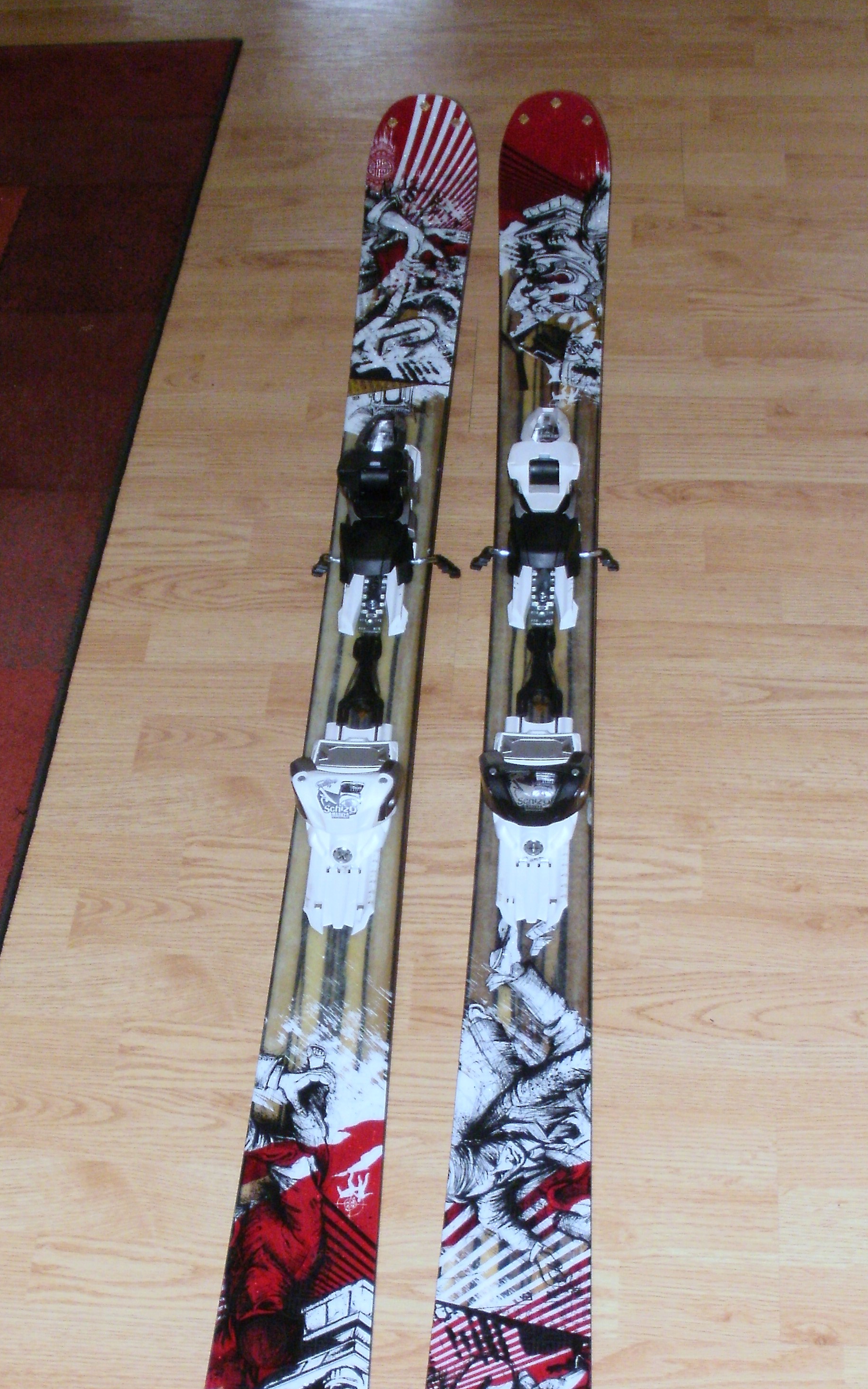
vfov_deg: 38.6
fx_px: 1968
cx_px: 418
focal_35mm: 52
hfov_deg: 24.9
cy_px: 865
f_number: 3.5
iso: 160
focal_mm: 6.3
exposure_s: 1/30
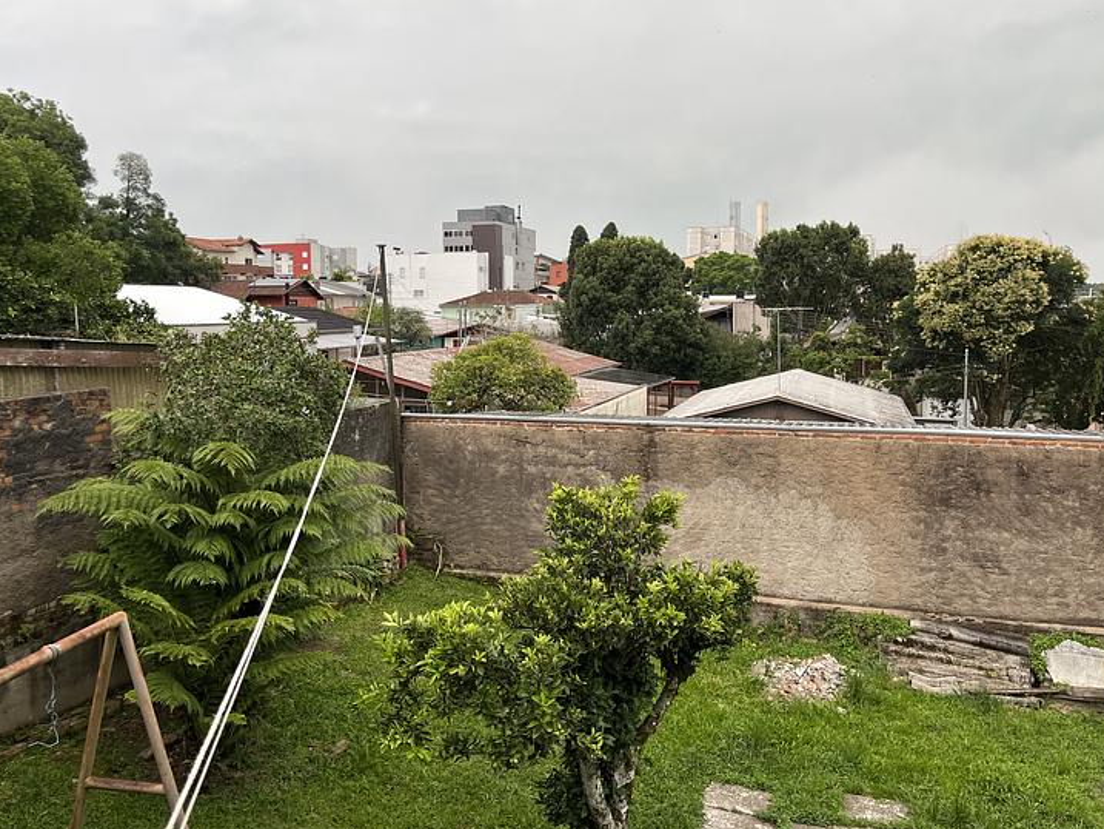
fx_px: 925
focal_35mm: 29
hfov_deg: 61.7
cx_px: 554
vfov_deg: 48.2
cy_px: 374
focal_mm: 5.1
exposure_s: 1/120
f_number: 1.6
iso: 100
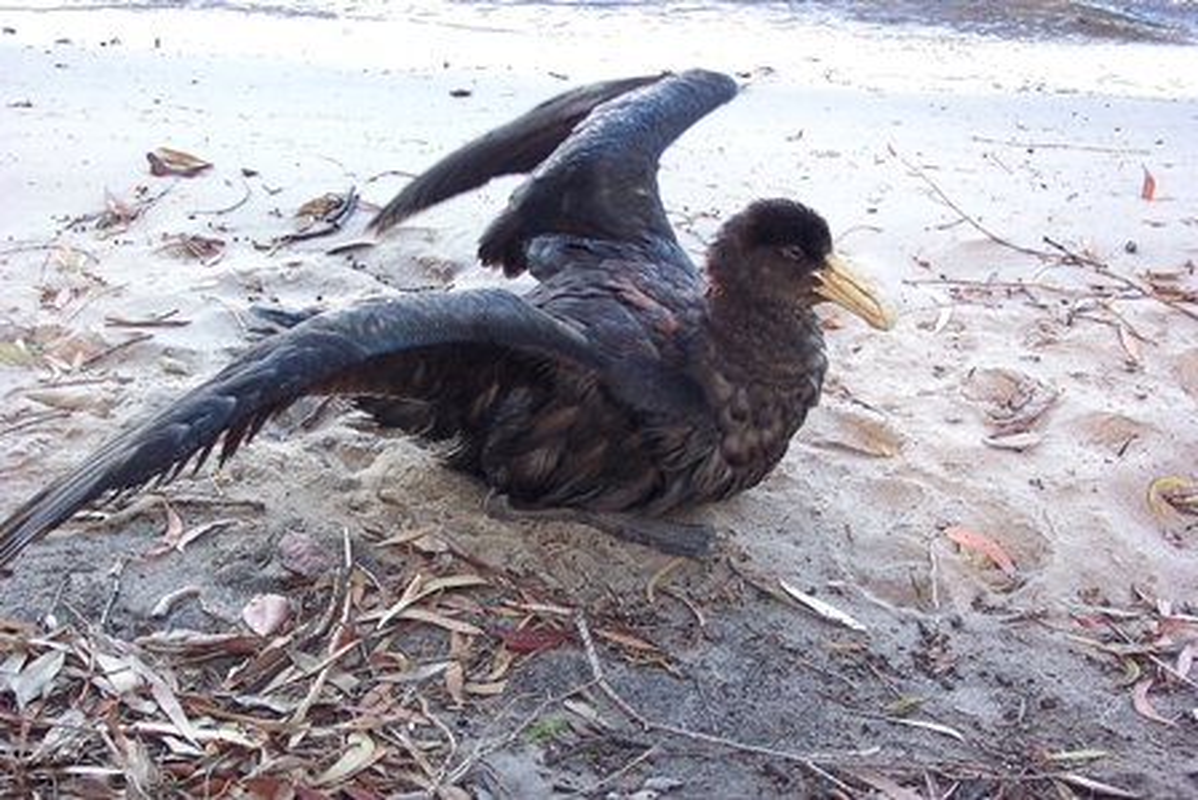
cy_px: 400
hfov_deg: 38.9
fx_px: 1698
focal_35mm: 51
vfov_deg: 26.5
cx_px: 599
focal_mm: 10.7
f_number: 3.4
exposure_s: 1/125
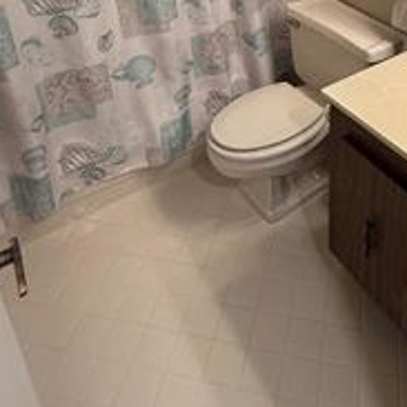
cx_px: 279
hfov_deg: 45.2
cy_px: -13
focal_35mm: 36
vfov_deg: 39.7
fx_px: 479
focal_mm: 2.22
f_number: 2.2
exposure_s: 1/60
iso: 200
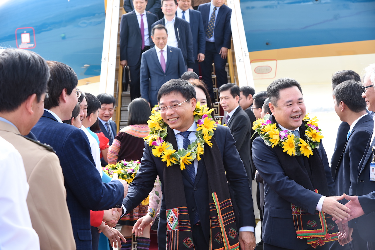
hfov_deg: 26.0
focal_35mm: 78
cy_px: 125
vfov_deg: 17.5
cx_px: 188
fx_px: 812
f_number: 7.1
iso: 500
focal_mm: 78
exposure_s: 1/250
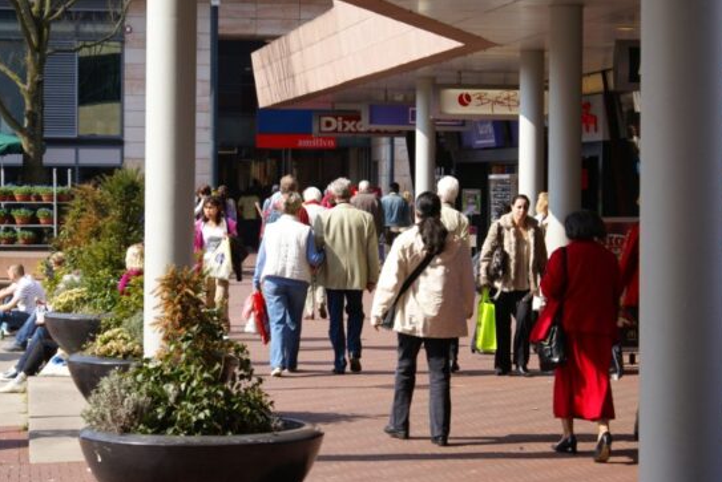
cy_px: 222
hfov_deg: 17.6
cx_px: 351
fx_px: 2328
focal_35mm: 116
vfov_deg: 11.8
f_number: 8
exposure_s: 1/125
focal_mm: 70
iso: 100
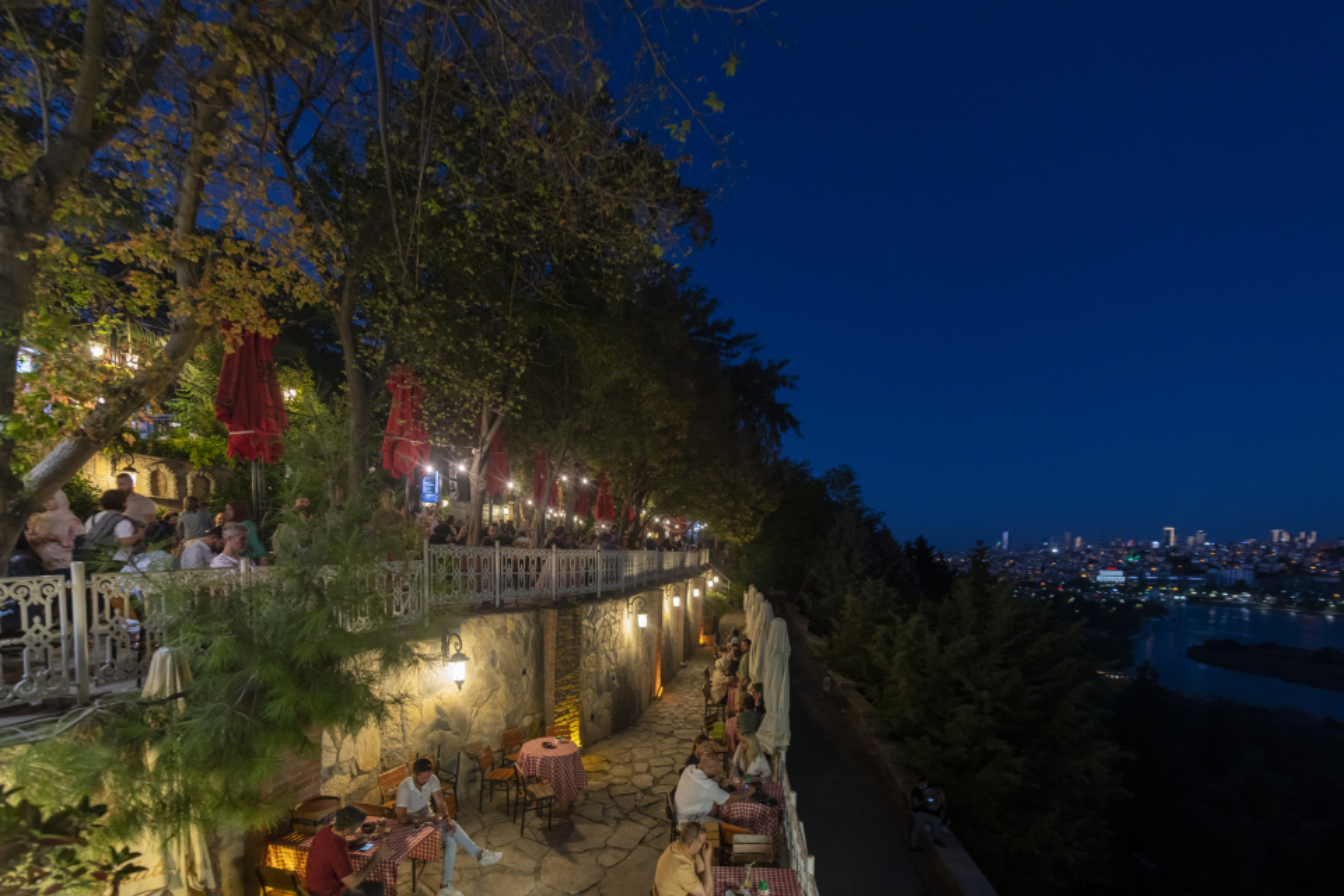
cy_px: 448
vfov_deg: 81.2
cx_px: 672
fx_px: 523
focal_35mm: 14
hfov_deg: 104.3
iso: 800
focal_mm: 14
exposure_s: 1/30
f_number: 3.5
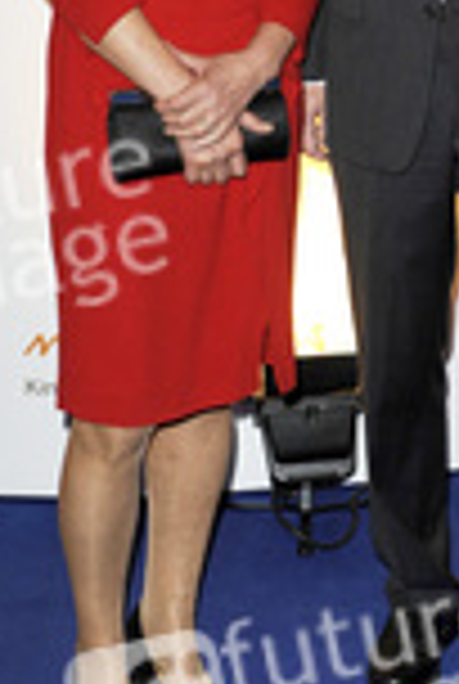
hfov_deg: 13.0
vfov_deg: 19.0
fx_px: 1999
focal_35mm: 105
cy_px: 22
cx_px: 430
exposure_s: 1/160
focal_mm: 40
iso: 800
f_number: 5
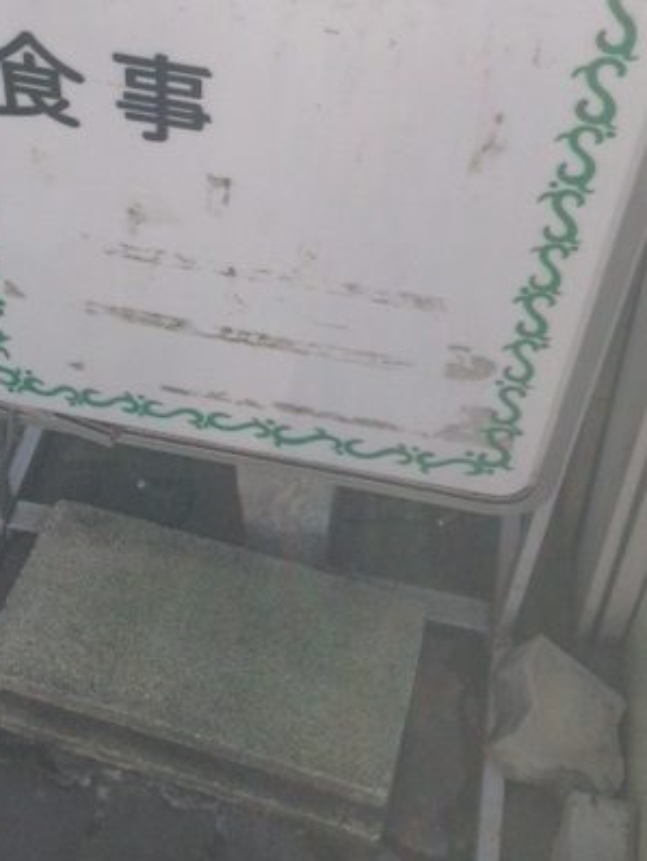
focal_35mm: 53
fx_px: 1319
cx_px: 283
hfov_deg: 27.5
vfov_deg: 35.0
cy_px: 173
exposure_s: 1/254
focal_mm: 4.13
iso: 50
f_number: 2.4
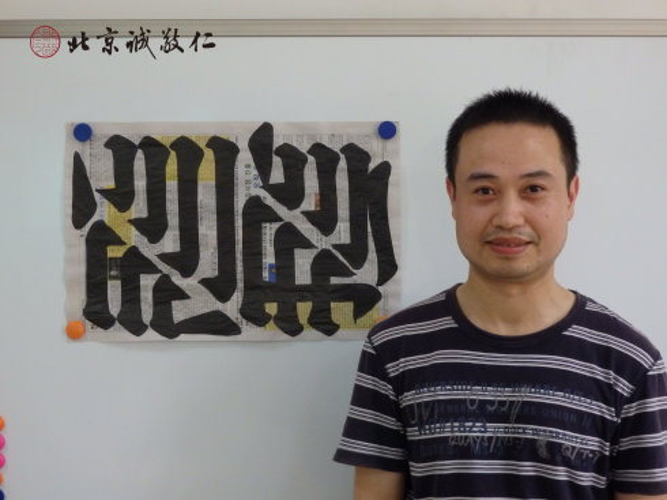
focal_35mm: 60
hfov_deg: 32.2
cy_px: 250
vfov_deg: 24.4
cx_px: 334
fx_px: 1156
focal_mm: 10.8
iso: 800
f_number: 4.2
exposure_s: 1/50
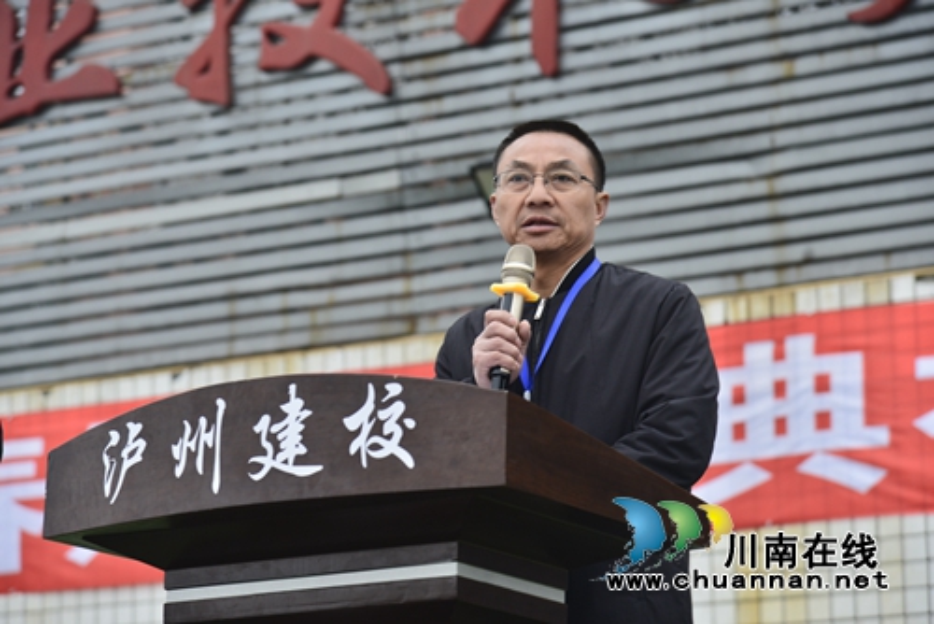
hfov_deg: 18.3
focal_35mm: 112
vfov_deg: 12.2
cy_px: 312
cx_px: 467
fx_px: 2907
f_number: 5.6
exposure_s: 1/125
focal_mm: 112
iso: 800
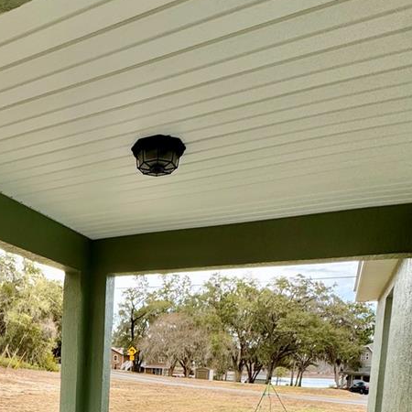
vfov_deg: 43.7
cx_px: 78
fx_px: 444
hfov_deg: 46.9
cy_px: 396
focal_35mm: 33
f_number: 2.2
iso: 40
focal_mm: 2.22
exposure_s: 1/414
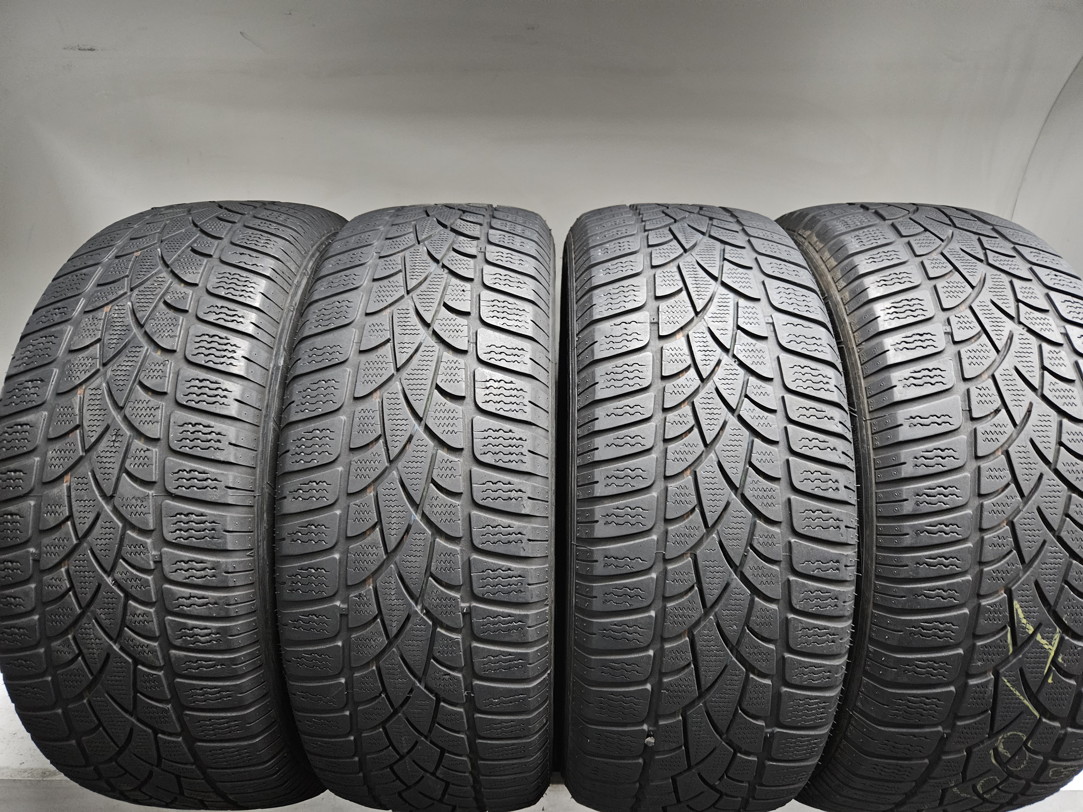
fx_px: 720
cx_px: 542
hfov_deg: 73.9
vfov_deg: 58.9
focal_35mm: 23
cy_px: 406
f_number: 1.8
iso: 640
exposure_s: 1/25
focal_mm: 5.4
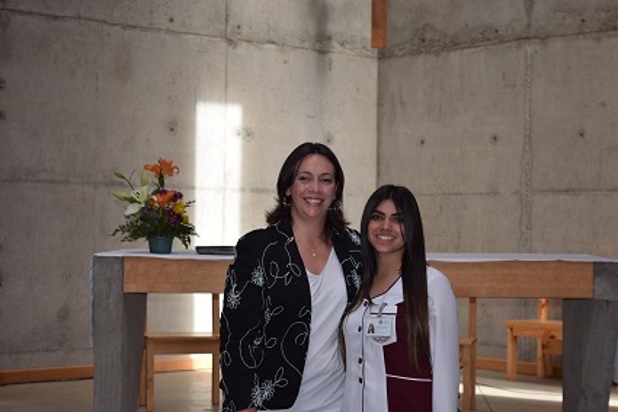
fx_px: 1416
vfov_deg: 16.5
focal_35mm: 82
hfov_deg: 24.6
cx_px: 309
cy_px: 206
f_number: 5.6
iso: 110
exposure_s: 1/125
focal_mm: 55
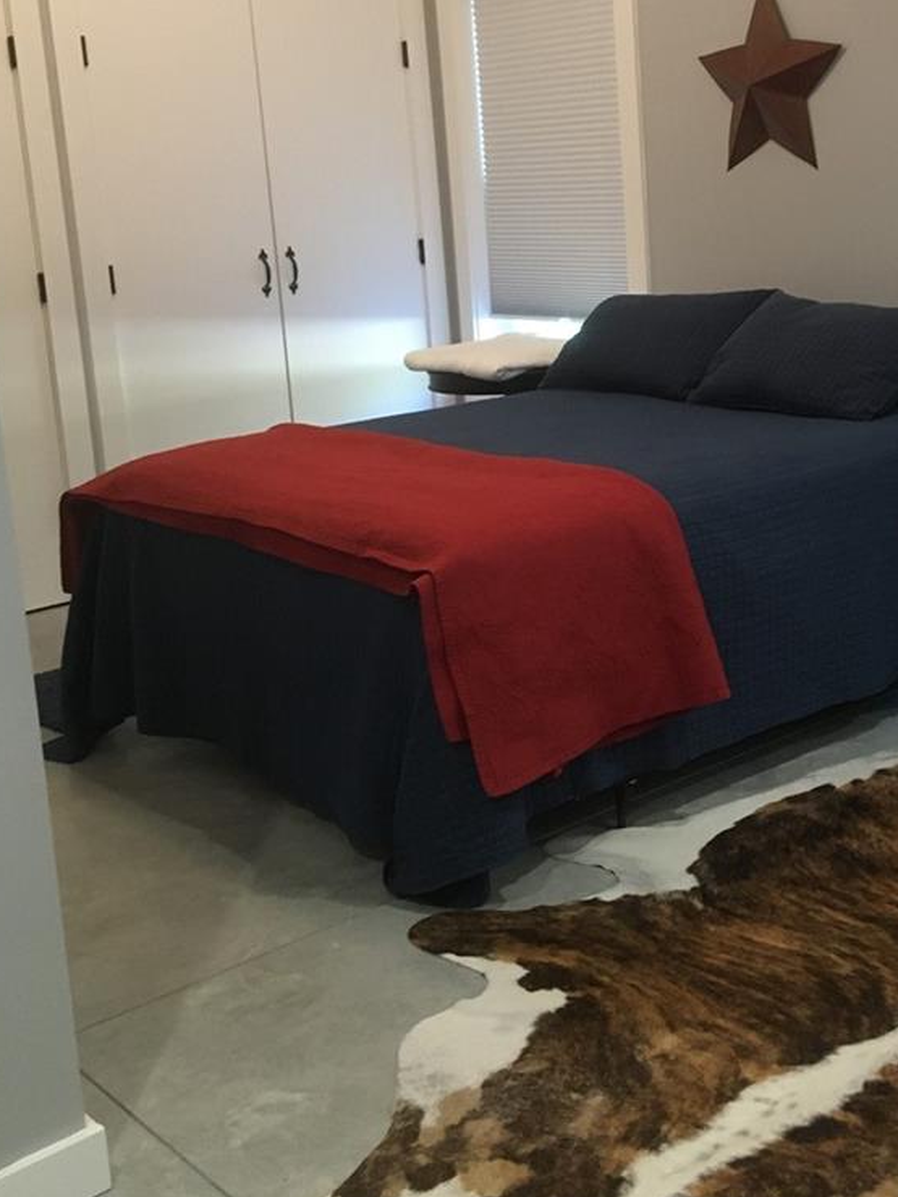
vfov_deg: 40.1
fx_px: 1626
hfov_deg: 30.4
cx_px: 655
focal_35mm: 47
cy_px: 425
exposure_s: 1/17
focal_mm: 4.15
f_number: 2.2
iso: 200
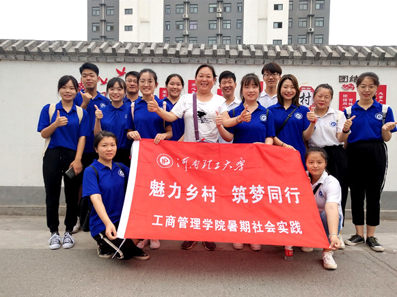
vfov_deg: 45.4
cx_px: 204
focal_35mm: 31
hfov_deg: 58.4
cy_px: 153
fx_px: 355
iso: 85
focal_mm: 3.95
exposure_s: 1/264
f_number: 1.8
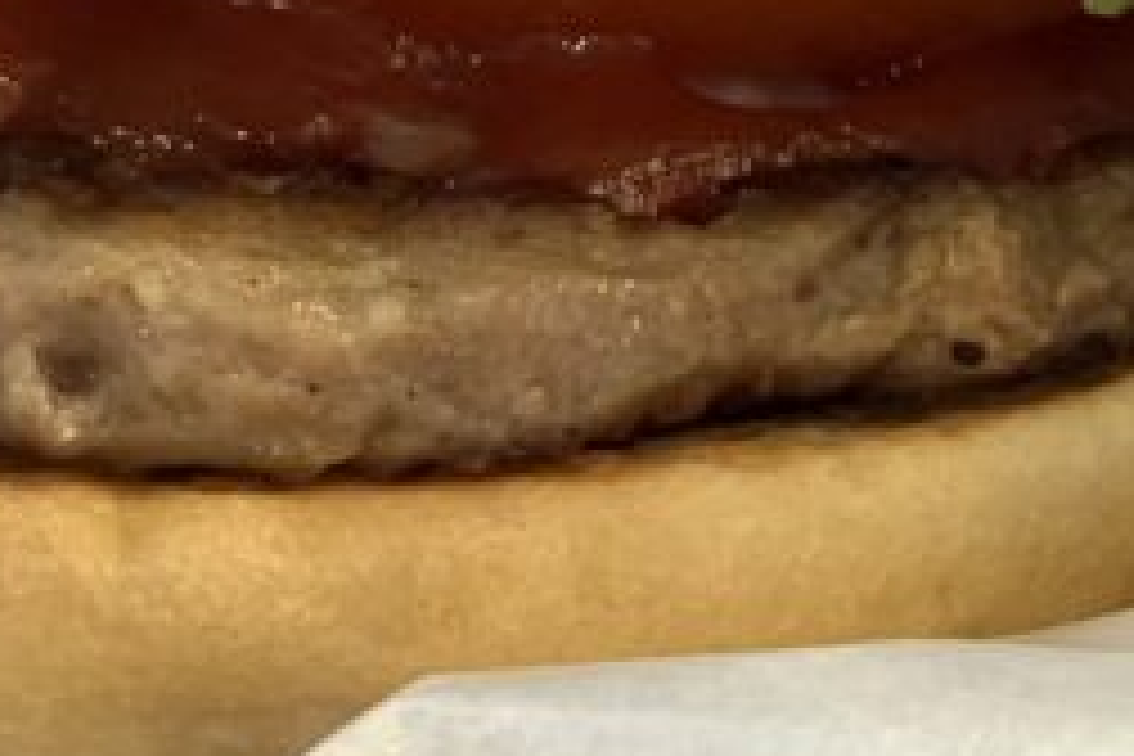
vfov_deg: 8.9
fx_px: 4662
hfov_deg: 13.0
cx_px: 1750
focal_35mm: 148
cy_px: -562
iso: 100
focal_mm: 3.99
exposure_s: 1/60
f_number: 1.8
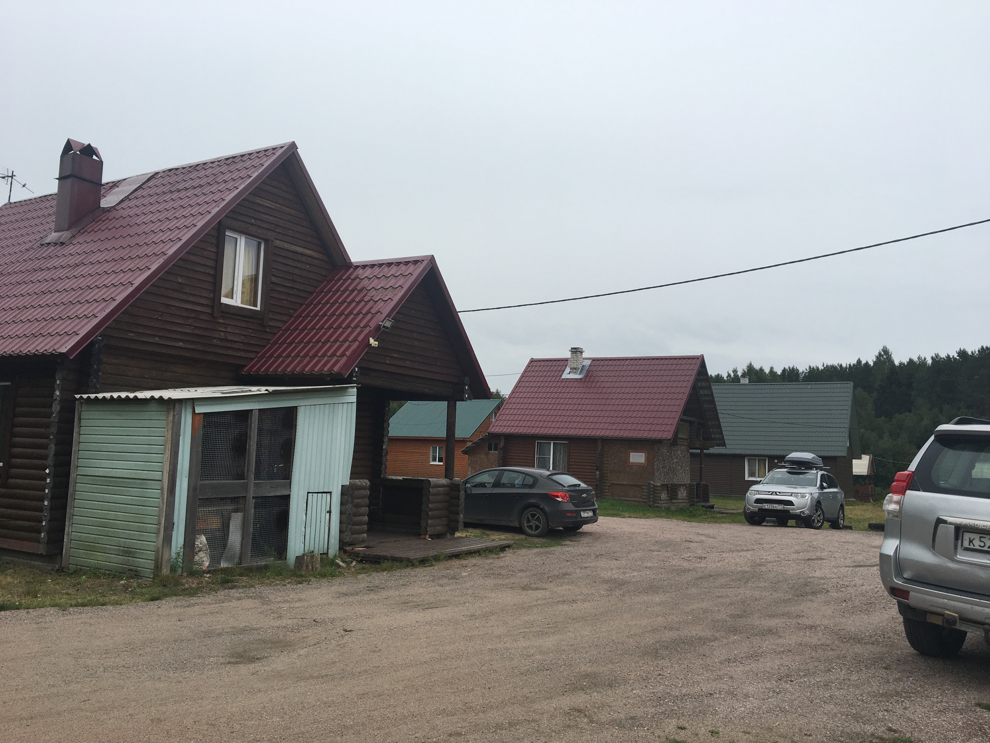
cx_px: 495
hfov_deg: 61.7
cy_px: 372
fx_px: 829
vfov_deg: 48.2
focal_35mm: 29
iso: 25
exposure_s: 1/1054
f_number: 2.2
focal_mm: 4.15
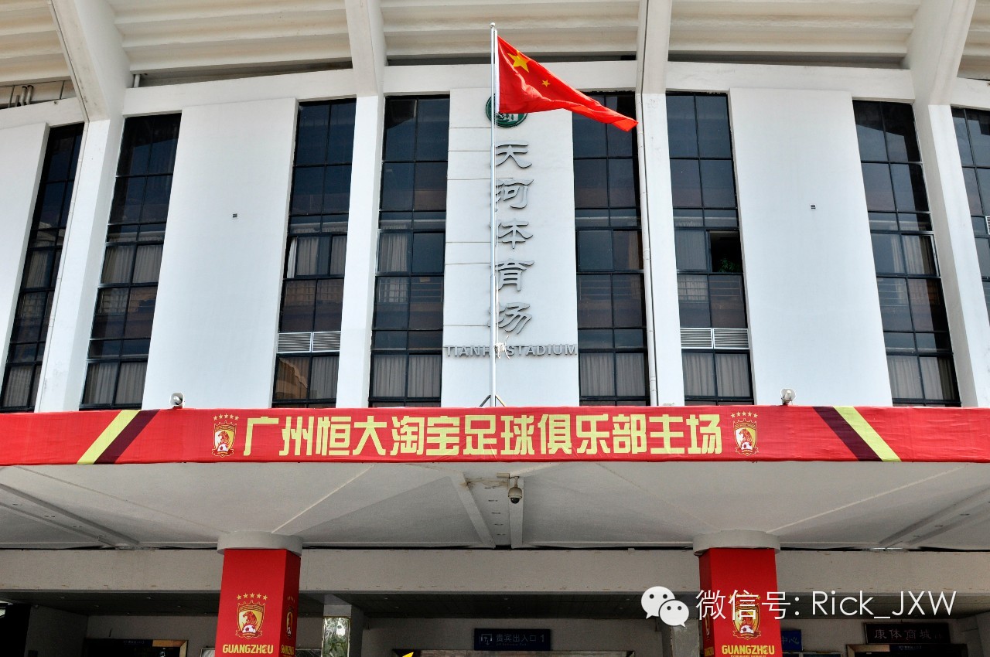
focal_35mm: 36
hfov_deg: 53.2
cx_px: 495
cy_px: 328
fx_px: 989
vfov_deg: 36.8
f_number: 7.1
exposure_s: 1/500
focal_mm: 24
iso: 200
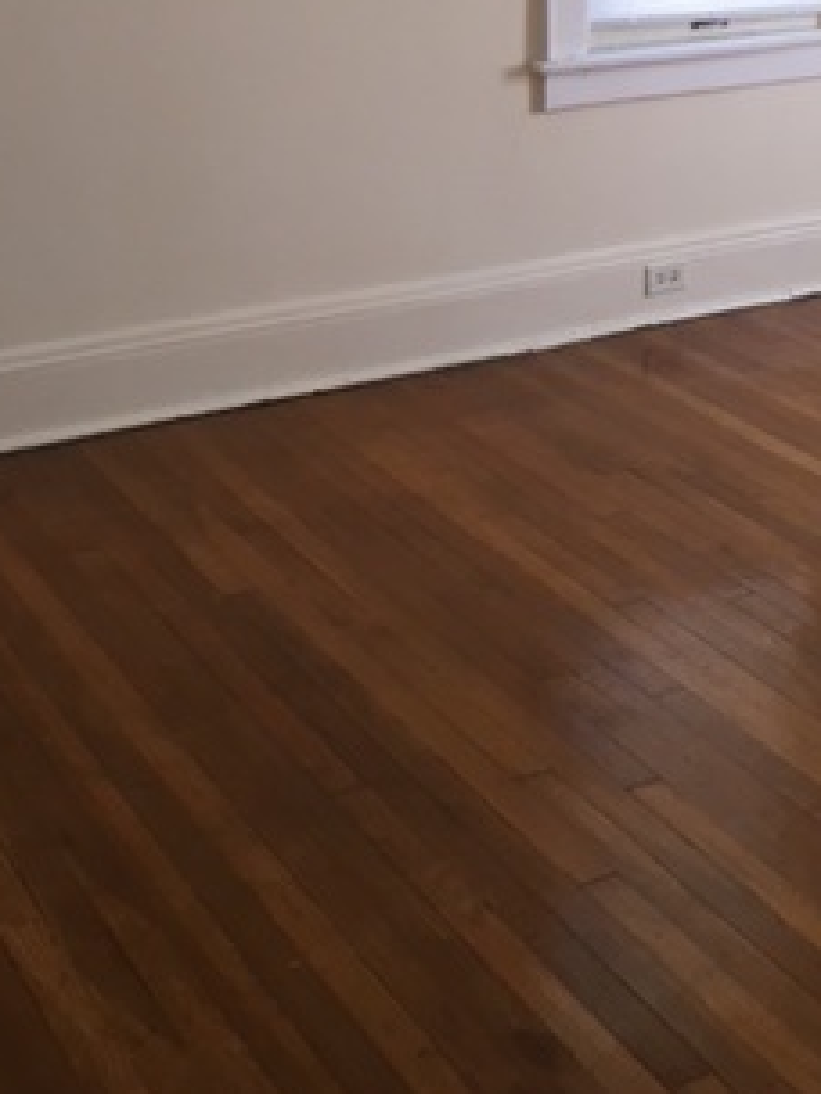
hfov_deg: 24.0
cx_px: 479
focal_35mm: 61
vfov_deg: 29.9
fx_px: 1929
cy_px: 50
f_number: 2.2
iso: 32
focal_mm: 4.15
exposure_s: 1/30
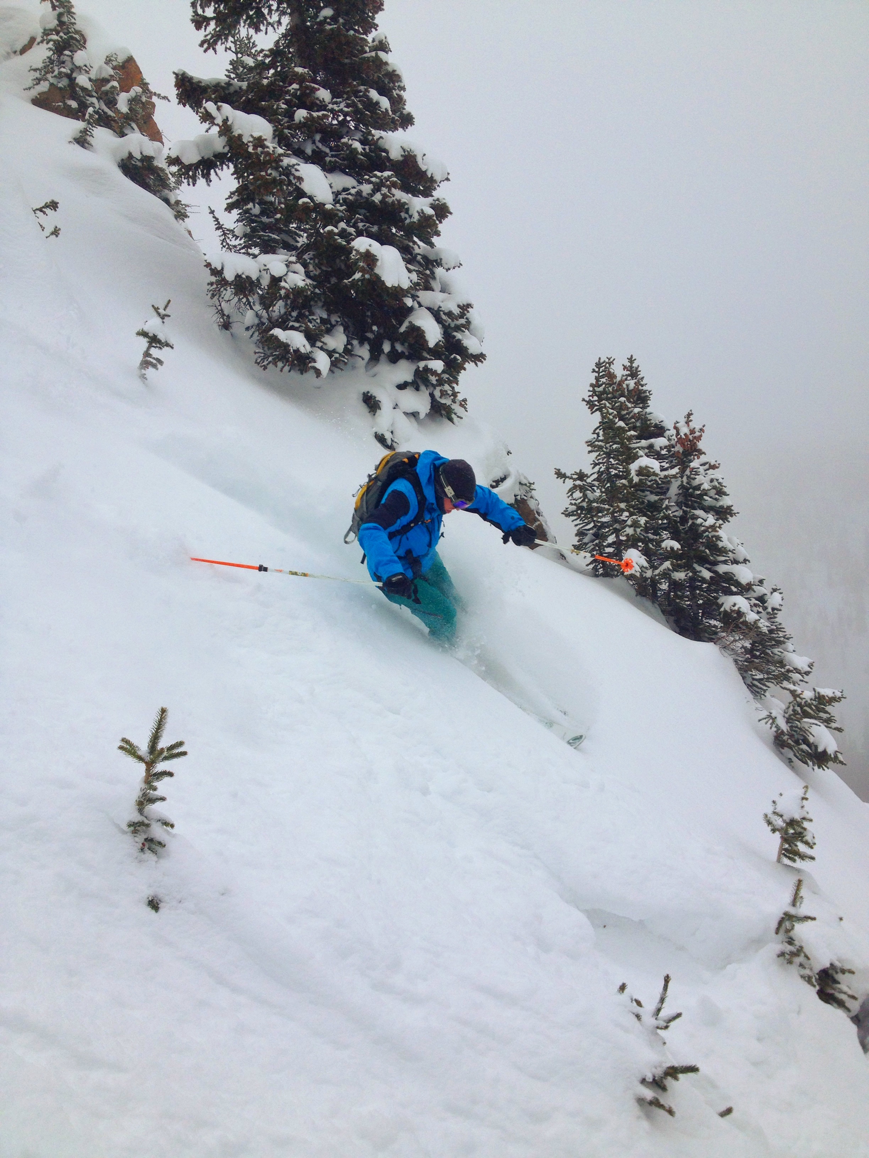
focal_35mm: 35
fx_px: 1172
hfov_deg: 40.7
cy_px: 579
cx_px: 434
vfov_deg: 52.6
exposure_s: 1/824
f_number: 2.4
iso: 50
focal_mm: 4.28
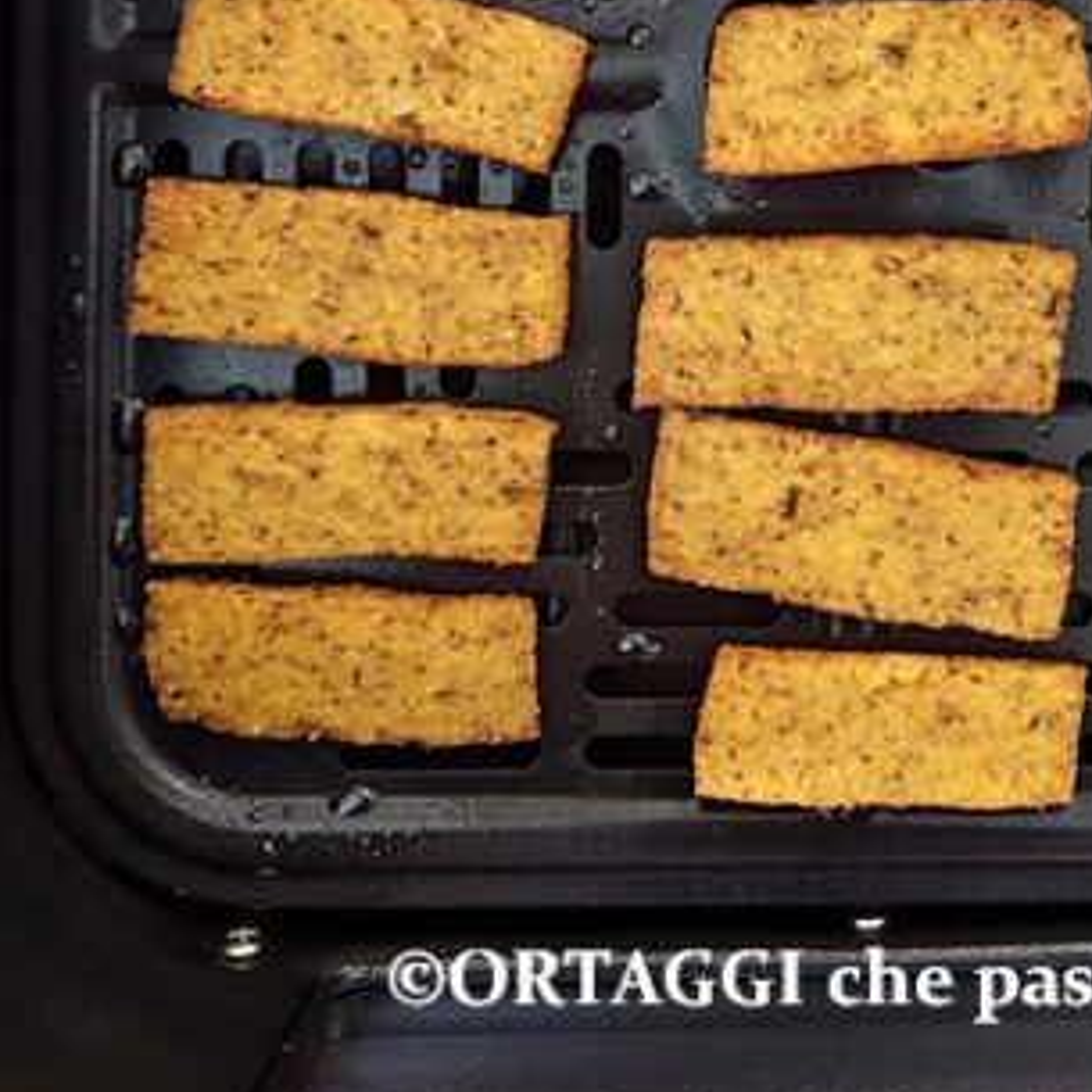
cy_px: 107
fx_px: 1785
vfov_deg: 32.3
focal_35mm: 50
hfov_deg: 33.0
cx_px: 890
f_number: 1.65
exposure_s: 1/14.3
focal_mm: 6.14
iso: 2500
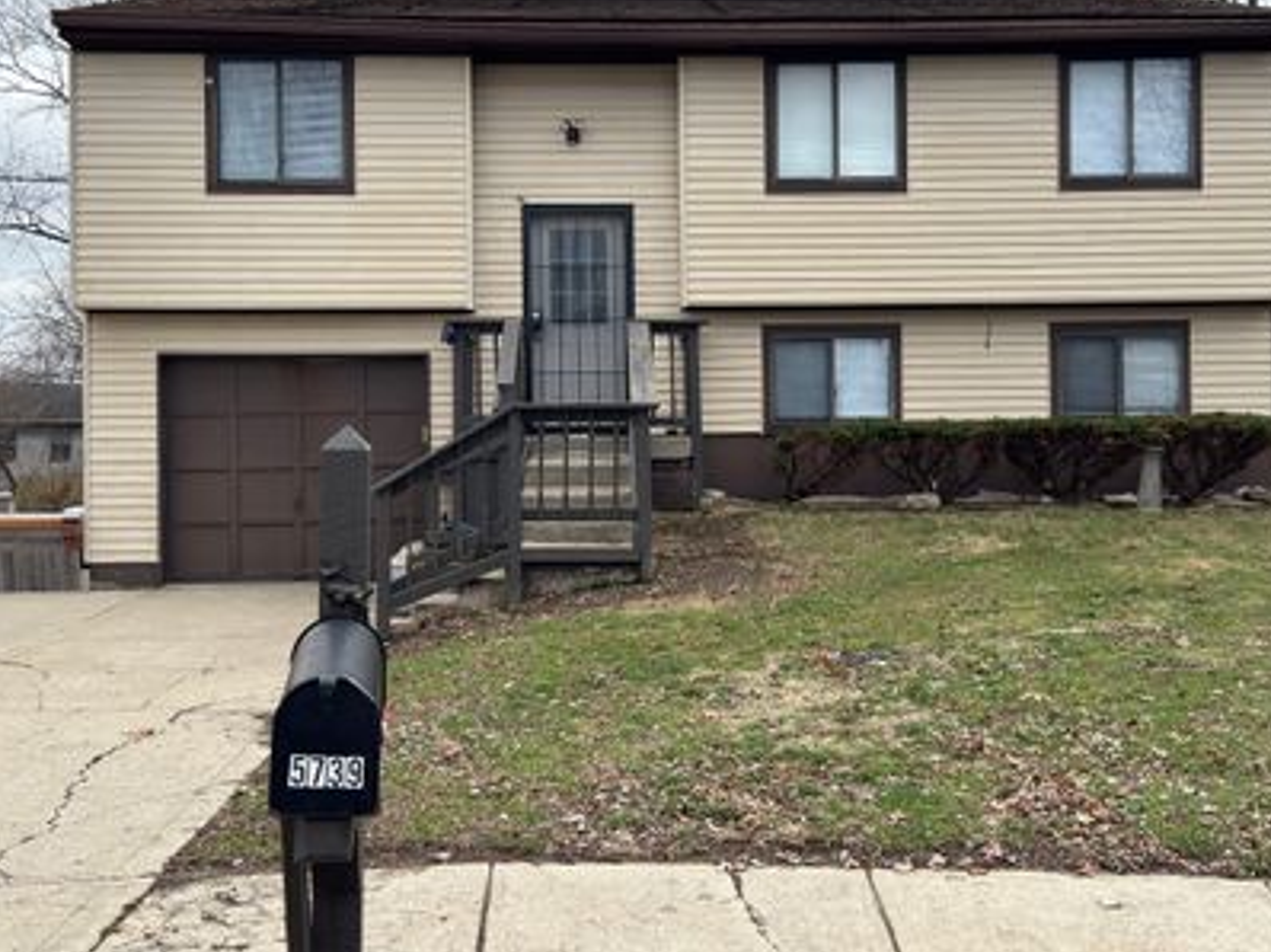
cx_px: 658
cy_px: 401
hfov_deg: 43.0
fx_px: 1615
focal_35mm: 44
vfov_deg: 32.8
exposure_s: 1/1965
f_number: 1.78
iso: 100
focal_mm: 6.76
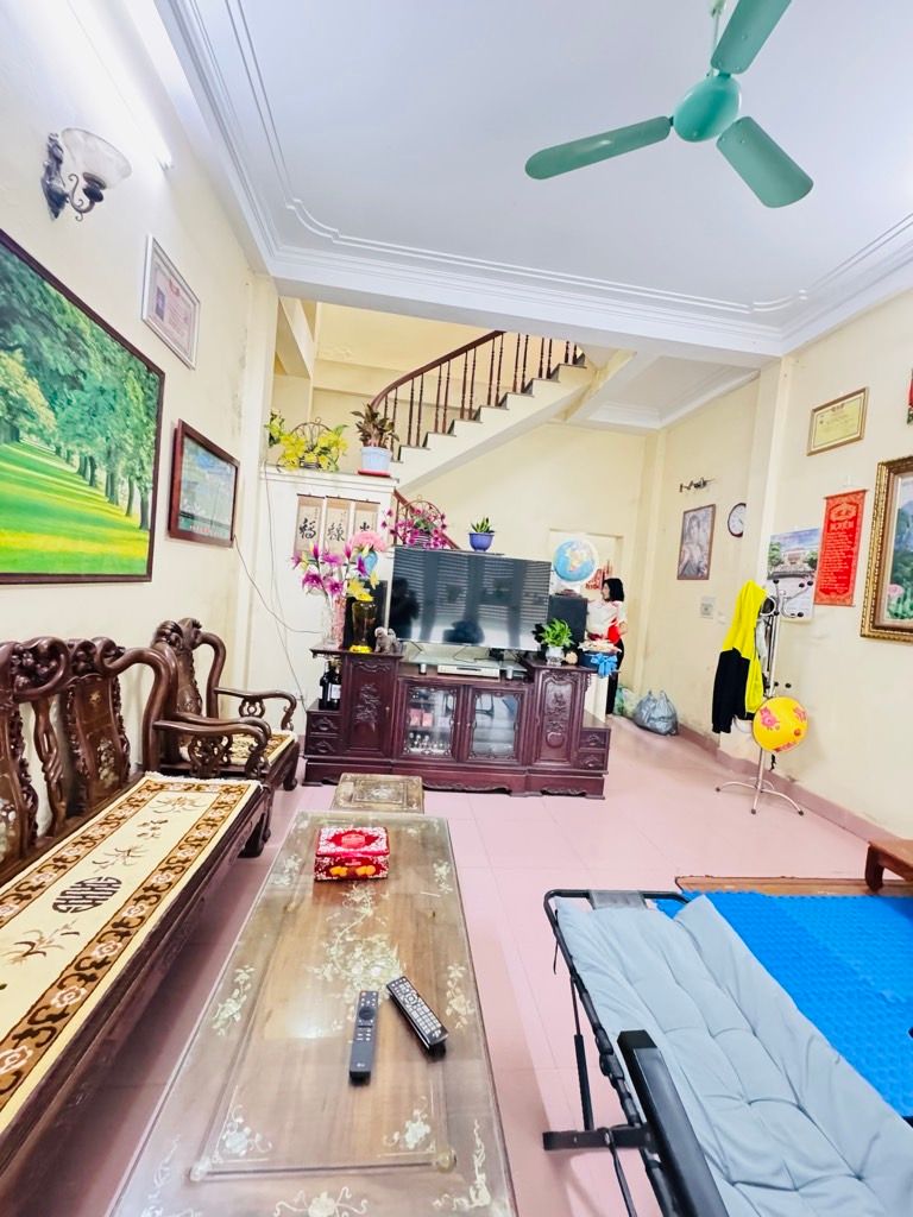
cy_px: 608
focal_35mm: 14
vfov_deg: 102.1
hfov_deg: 85.7
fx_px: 492
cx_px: 456
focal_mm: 2.22
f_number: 2.2
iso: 1250
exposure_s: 1/33
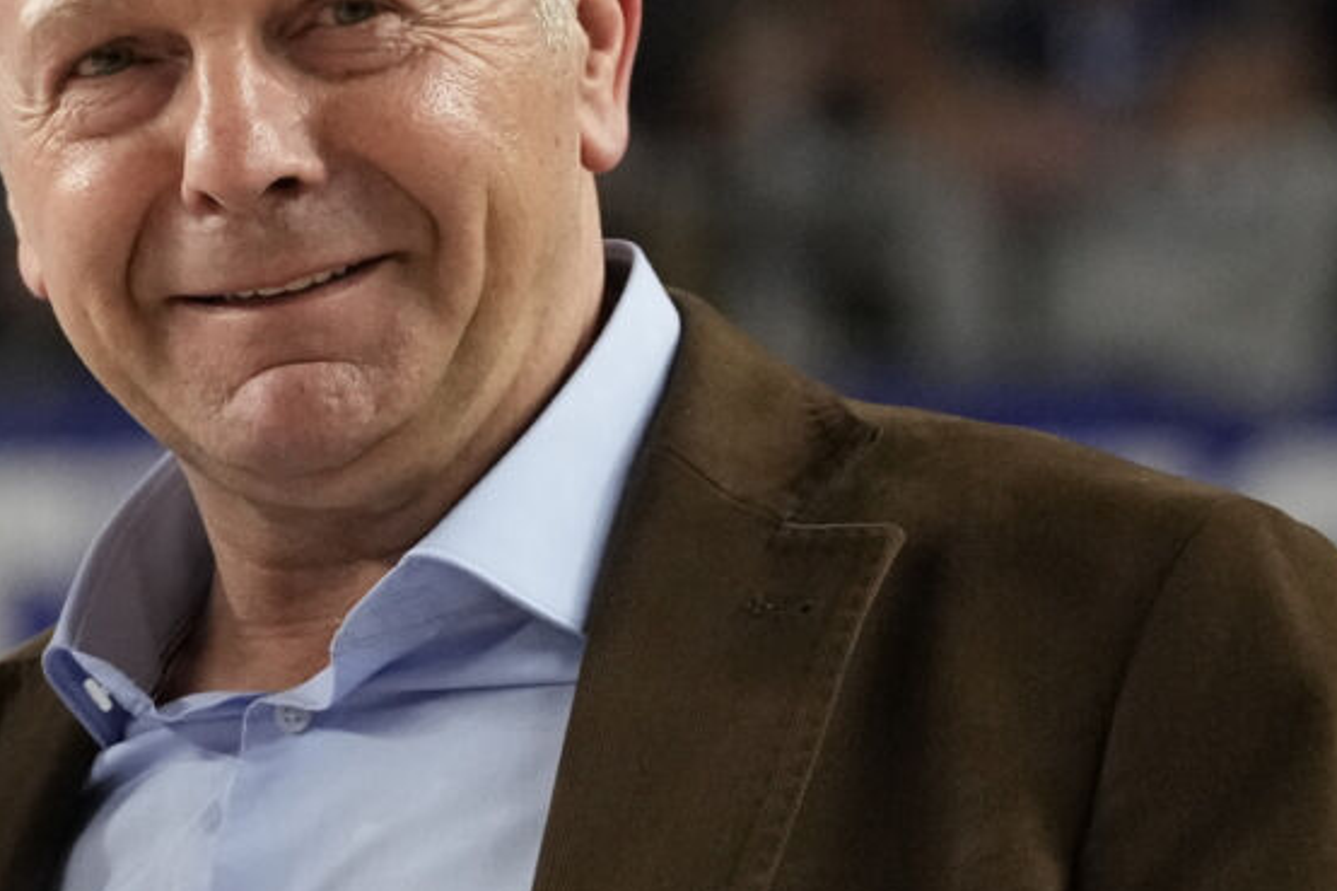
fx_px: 6571
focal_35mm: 177
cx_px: 490
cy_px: 257
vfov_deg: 7.7
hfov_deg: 11.6
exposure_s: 1/1000
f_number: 2.8
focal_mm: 101
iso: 4000
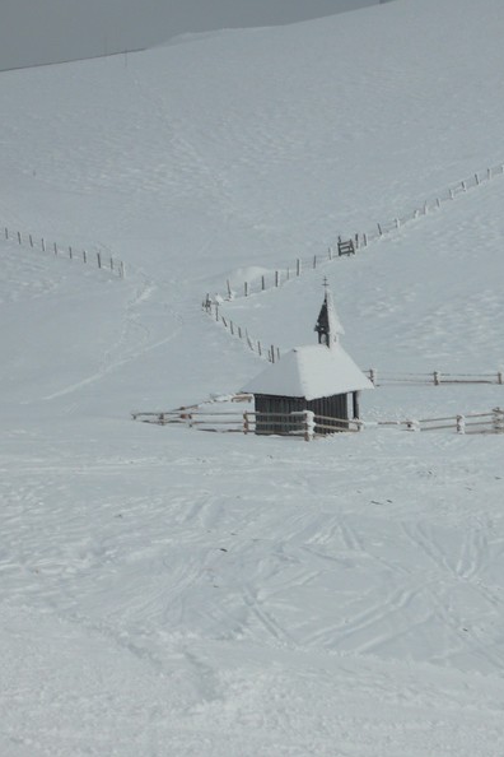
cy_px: 378
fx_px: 2940
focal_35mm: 140
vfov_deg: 14.7
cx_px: 365
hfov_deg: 9.8
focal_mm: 16.5
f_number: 14
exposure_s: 1/125
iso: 100
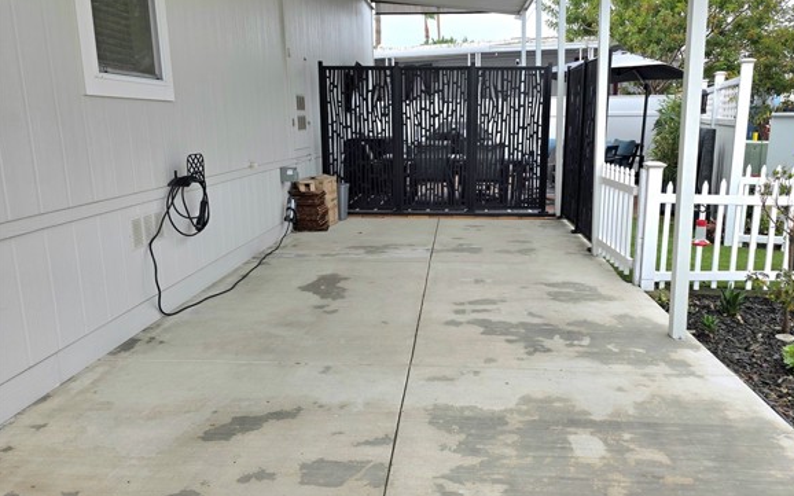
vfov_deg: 46.0
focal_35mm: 27
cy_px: 236
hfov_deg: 68.2
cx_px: 437
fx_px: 584
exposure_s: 1/3333
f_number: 1.7
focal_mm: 6.3
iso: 80
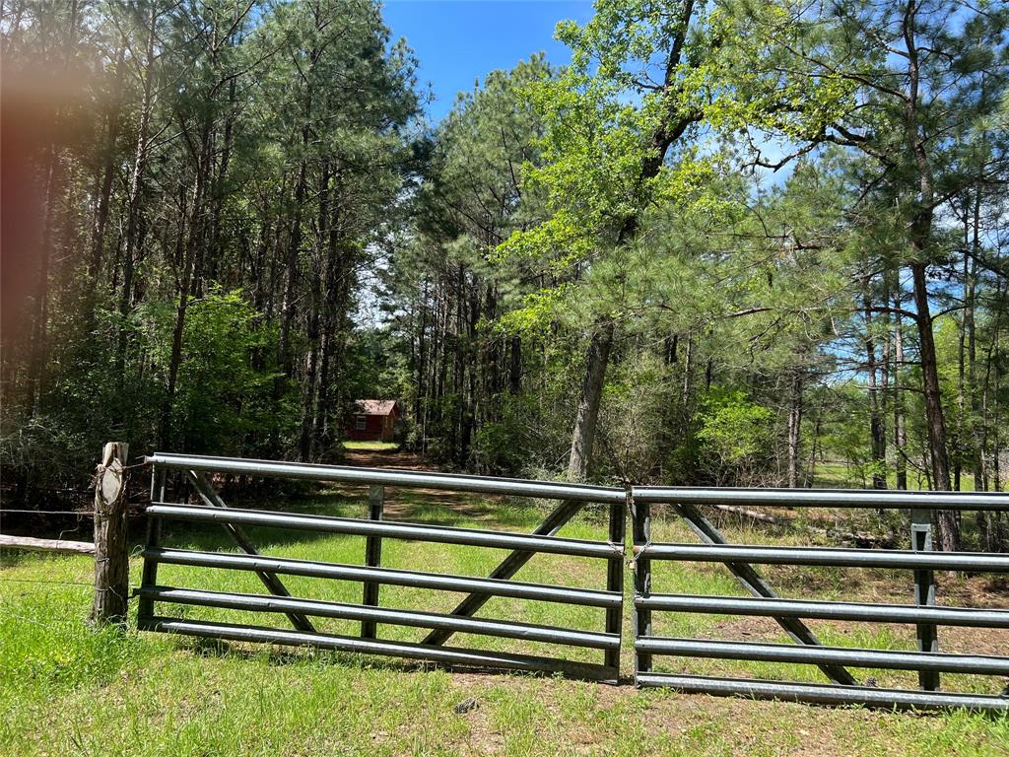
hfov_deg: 67.3
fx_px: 758
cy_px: 378
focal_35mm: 26
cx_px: 504
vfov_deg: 53.1
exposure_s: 1/1395
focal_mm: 5.7
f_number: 1.5
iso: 50
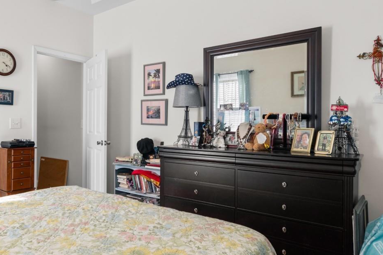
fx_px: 277
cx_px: 133
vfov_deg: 49.5
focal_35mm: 26
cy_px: 122
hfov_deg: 67.8
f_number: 4.5
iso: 100
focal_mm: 10
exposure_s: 1/2
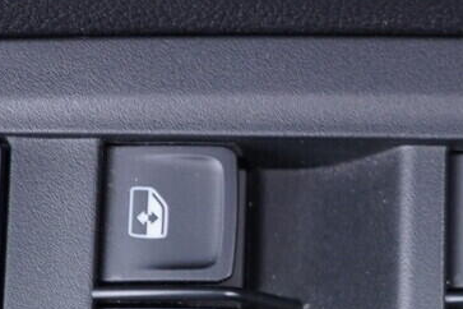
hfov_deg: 14.1
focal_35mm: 143
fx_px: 1839
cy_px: 222
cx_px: 497
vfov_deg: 9.6
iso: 320
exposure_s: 1/40
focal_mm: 24
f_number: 2.8
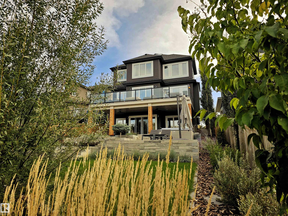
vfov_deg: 58.9
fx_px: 191
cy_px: 108
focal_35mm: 23
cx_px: 144
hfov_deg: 73.9
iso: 10
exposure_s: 1/458
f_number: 1.7
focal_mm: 6.3
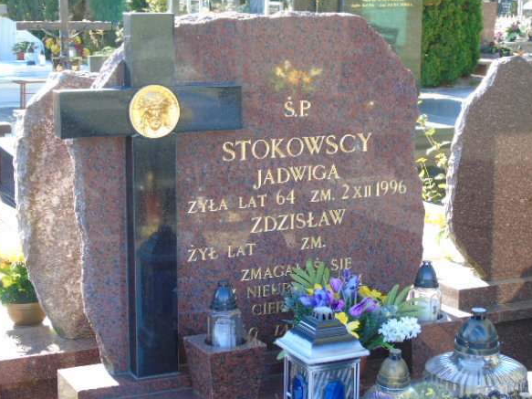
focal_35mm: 78
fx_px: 1199
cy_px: 210
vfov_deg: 18.9
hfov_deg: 25.0
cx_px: 265
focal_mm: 13
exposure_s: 1/30
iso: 80
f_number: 4.7
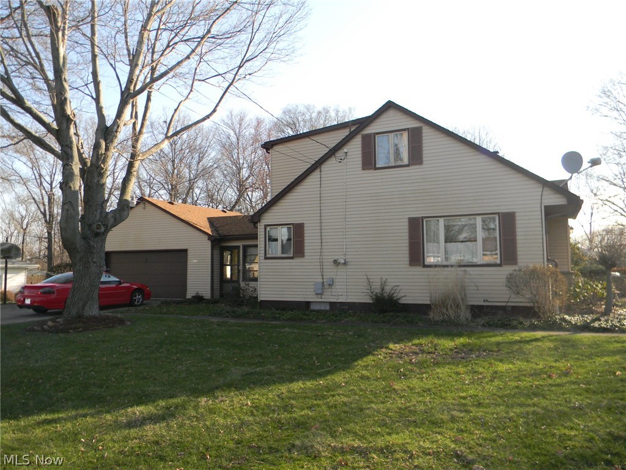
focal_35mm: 28
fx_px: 506
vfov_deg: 49.7
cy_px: 235
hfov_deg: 63.4
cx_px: 313
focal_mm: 5
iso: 112
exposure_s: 1/334
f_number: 3.5
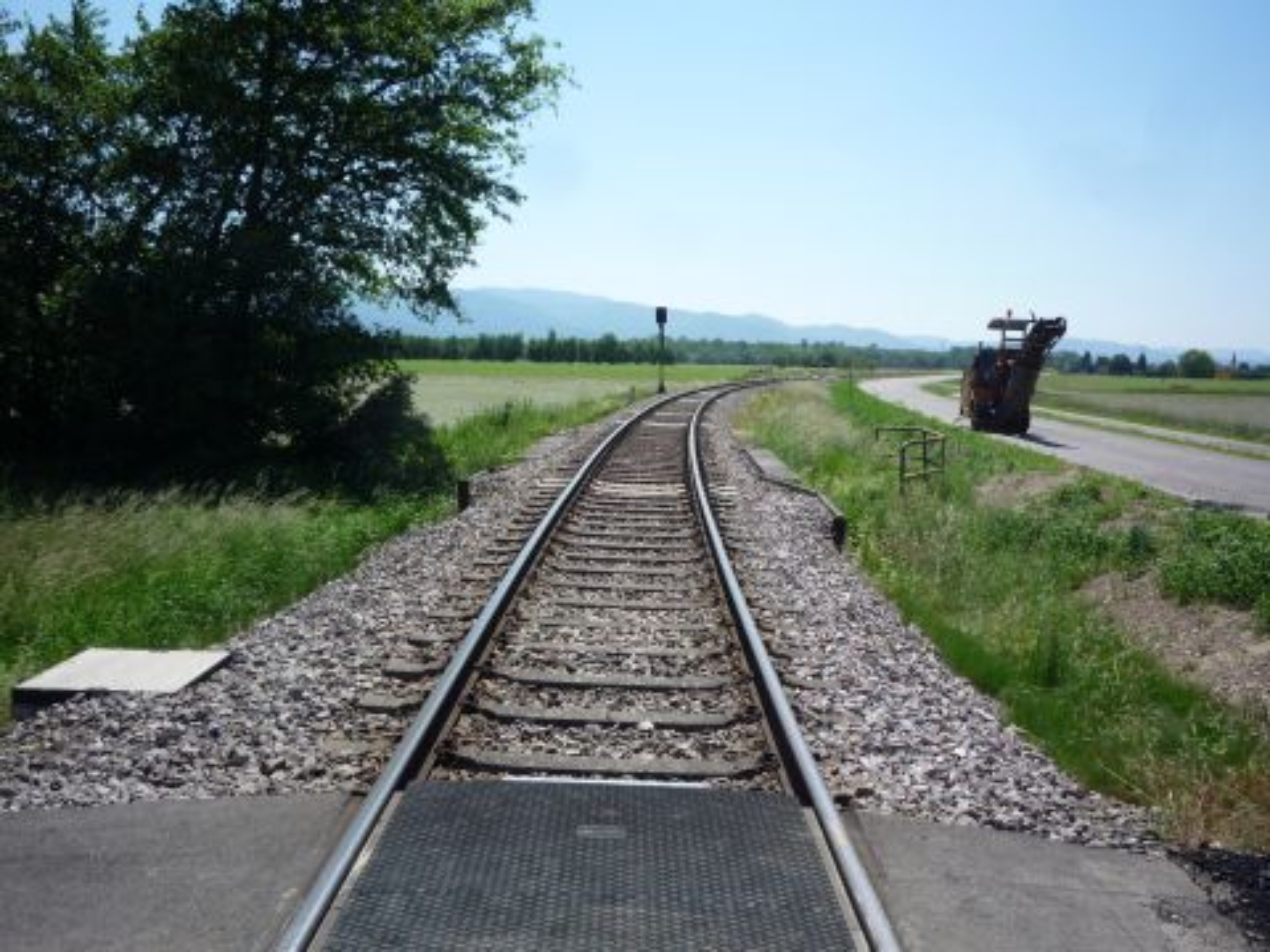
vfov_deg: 44.2
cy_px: 476
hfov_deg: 56.8
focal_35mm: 32
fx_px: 1174
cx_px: 635
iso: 100
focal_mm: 5.2
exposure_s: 1/400
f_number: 5.6
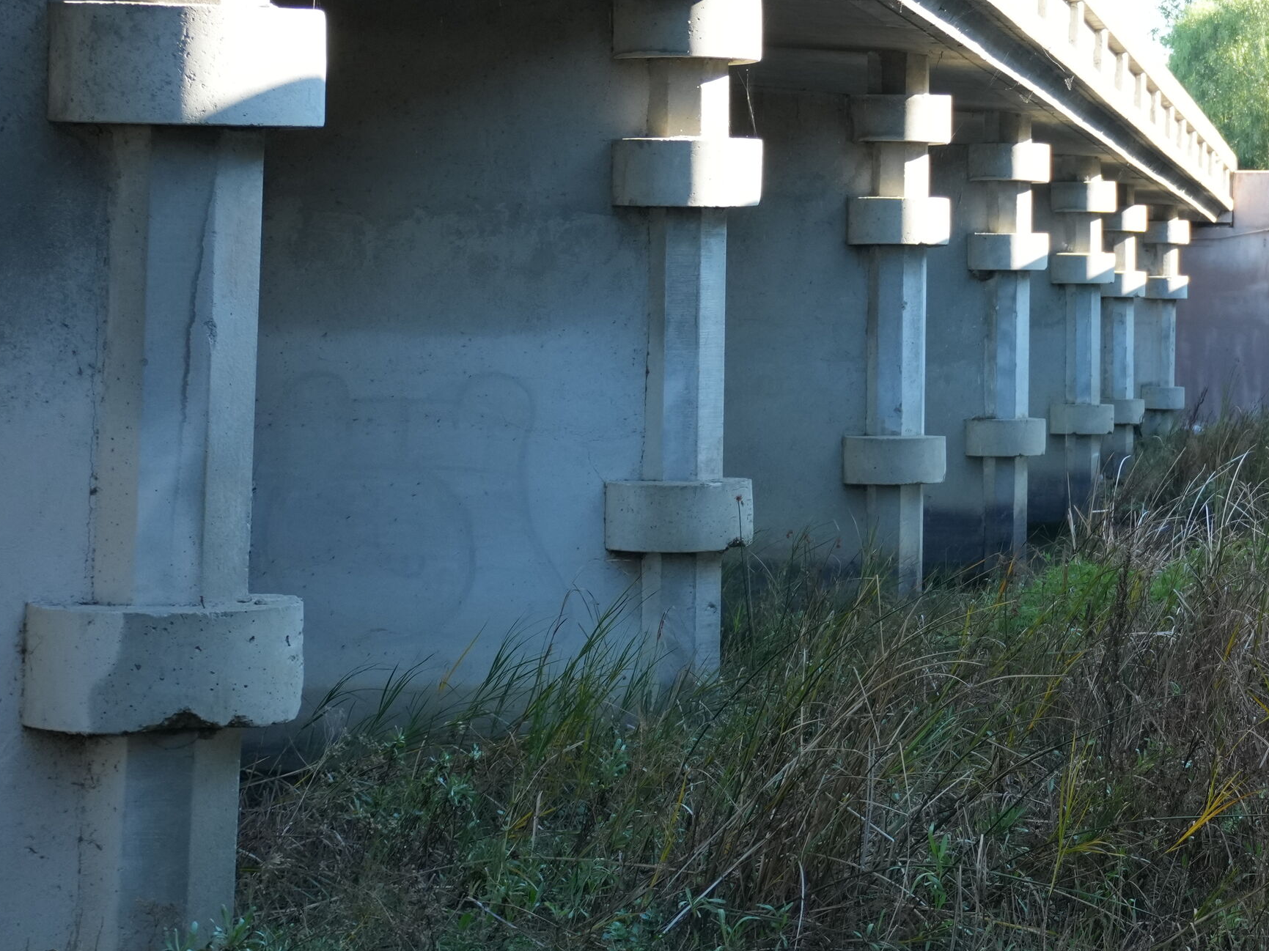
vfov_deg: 13.6
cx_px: 1397
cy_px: 203
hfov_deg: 17.6
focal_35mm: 108
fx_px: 3959
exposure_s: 1/400
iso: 640
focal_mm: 45
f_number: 5
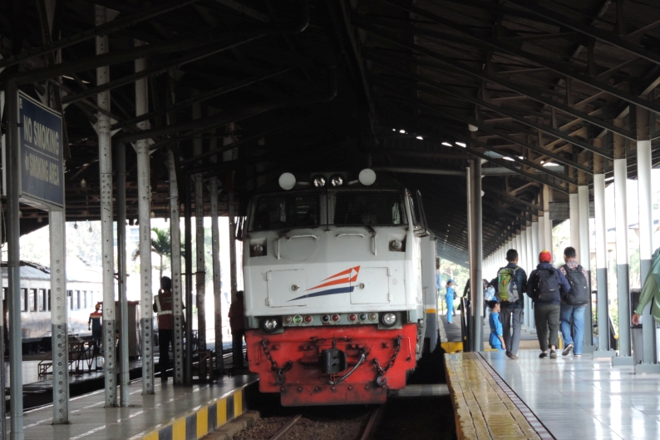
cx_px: 331
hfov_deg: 13.5
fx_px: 2786
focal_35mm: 152
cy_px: 236
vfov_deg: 9.0
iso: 320
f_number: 4.4
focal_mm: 25.8
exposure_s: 1/125
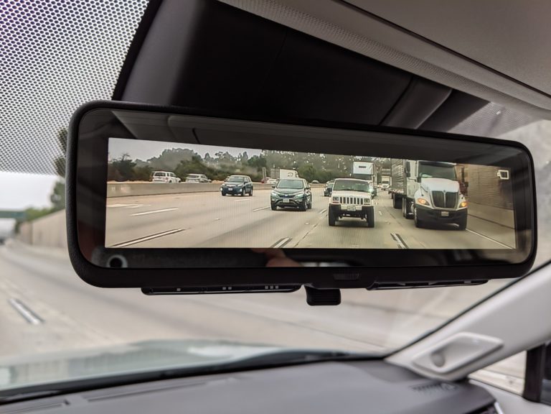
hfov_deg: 65.3
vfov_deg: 51.4
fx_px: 430
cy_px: 207
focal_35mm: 27
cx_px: 276
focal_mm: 4.44
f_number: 1.8
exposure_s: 1/391
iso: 54
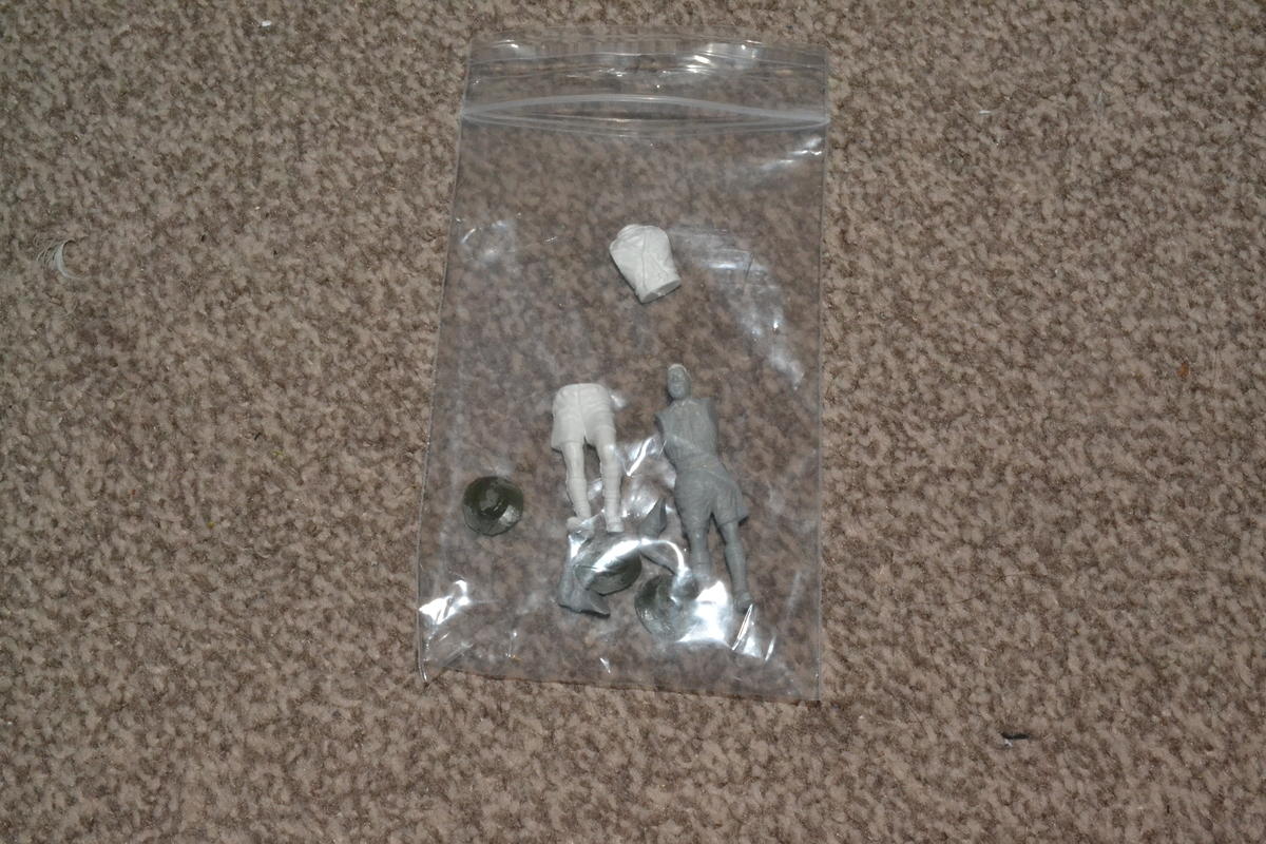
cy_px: 422
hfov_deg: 46.4
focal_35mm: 42
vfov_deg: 31.9
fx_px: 1477
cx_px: 633
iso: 3200
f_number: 20
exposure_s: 1/60
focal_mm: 28
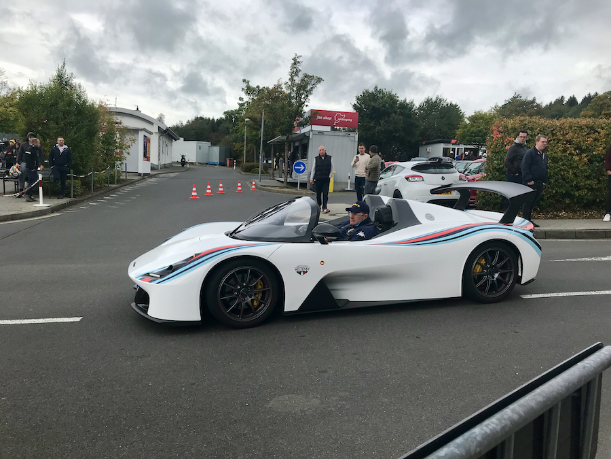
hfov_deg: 63.4
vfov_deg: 49.7
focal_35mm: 28
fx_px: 494
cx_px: 306
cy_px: 230
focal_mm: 3.99
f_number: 1.8
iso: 20
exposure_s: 1/1126
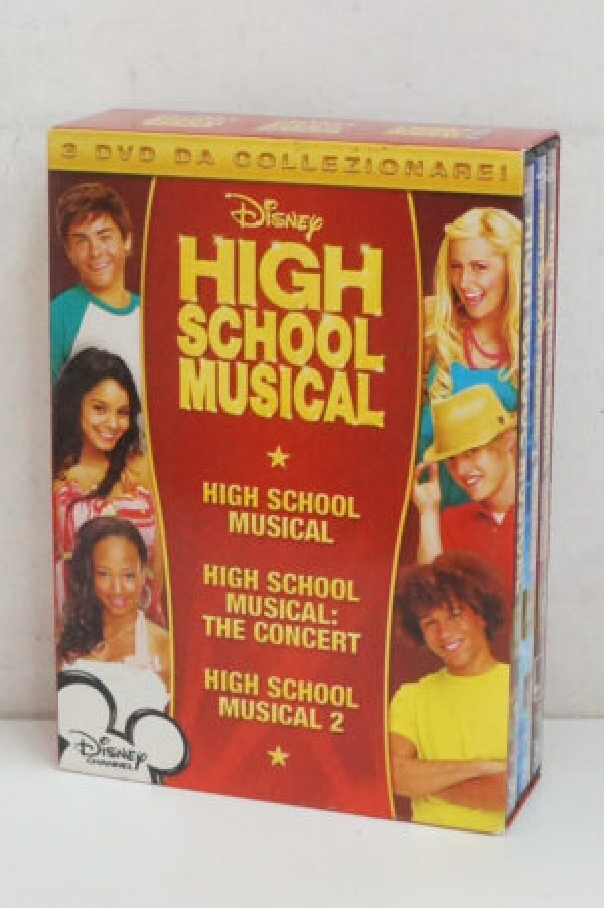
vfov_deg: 67.4
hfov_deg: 47.9
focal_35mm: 27
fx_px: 680
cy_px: 454
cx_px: 302
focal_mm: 18
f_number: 8
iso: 3200
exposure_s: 1/50
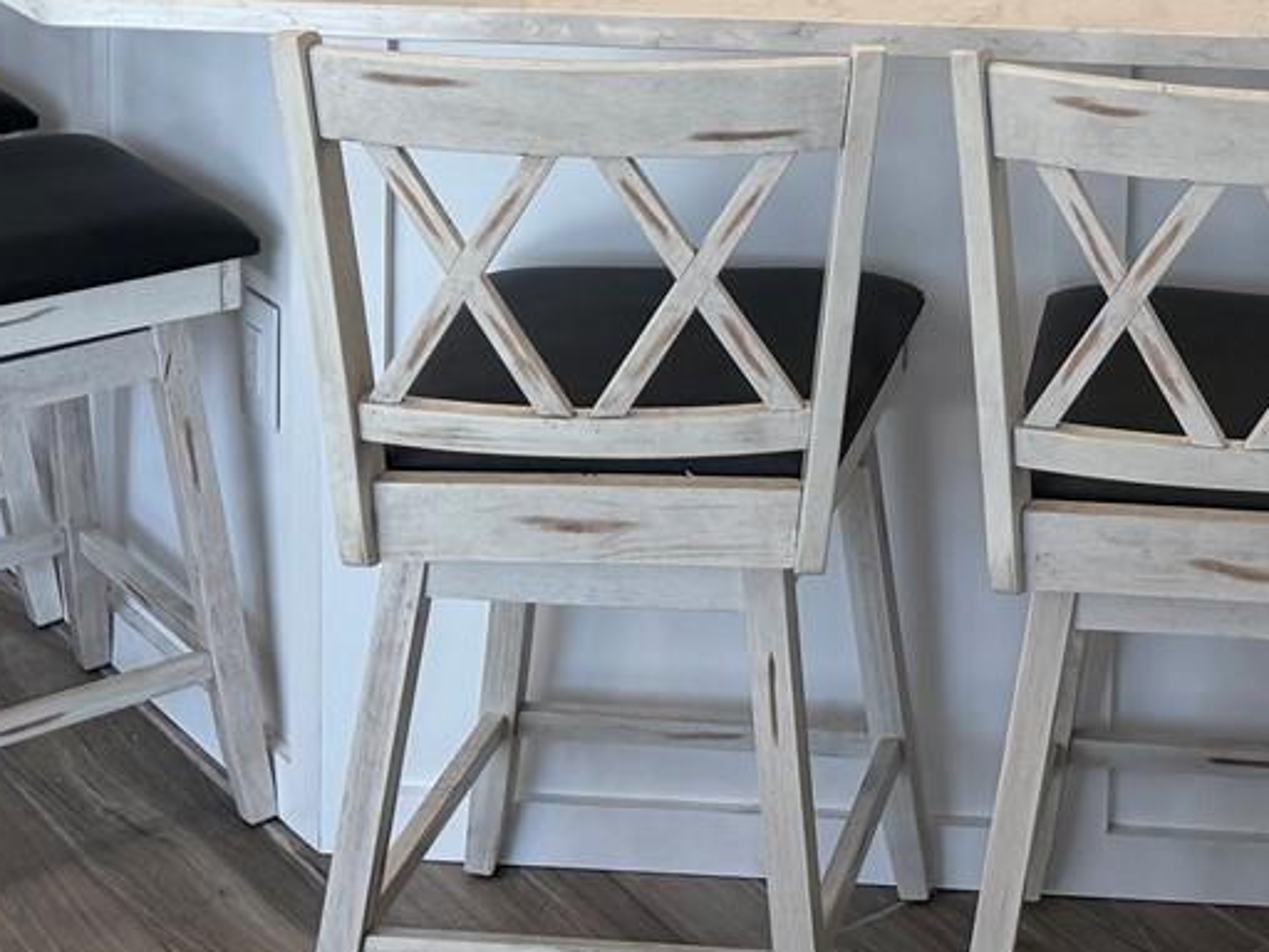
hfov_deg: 24.6
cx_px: 1314
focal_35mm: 75
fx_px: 2749
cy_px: -439
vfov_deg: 17.8
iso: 125
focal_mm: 6.76
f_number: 1.78
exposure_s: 1/160
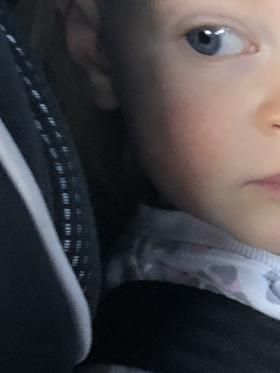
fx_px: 1133
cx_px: 492
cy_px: 346
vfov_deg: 18.4
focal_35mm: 105
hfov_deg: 12.9
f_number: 1.8
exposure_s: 1/15
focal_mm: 3.99
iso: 64
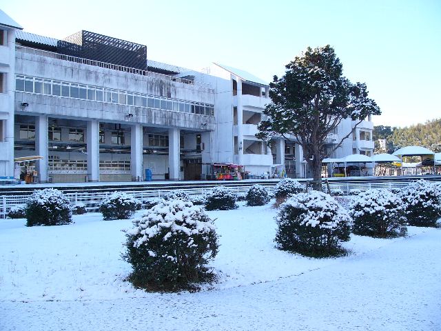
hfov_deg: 51.4
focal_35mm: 36
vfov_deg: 39.7
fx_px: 459
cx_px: 220
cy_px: 166
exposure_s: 1/400
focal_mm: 6
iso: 100
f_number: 4.6
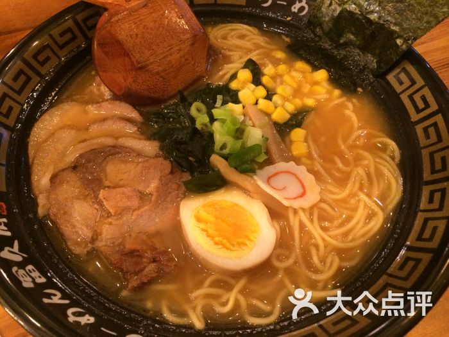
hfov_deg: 60.0
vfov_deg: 46.8
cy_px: 168
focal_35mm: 30
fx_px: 389
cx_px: 224
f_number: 2.2
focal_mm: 4.12
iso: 320
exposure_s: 1/20
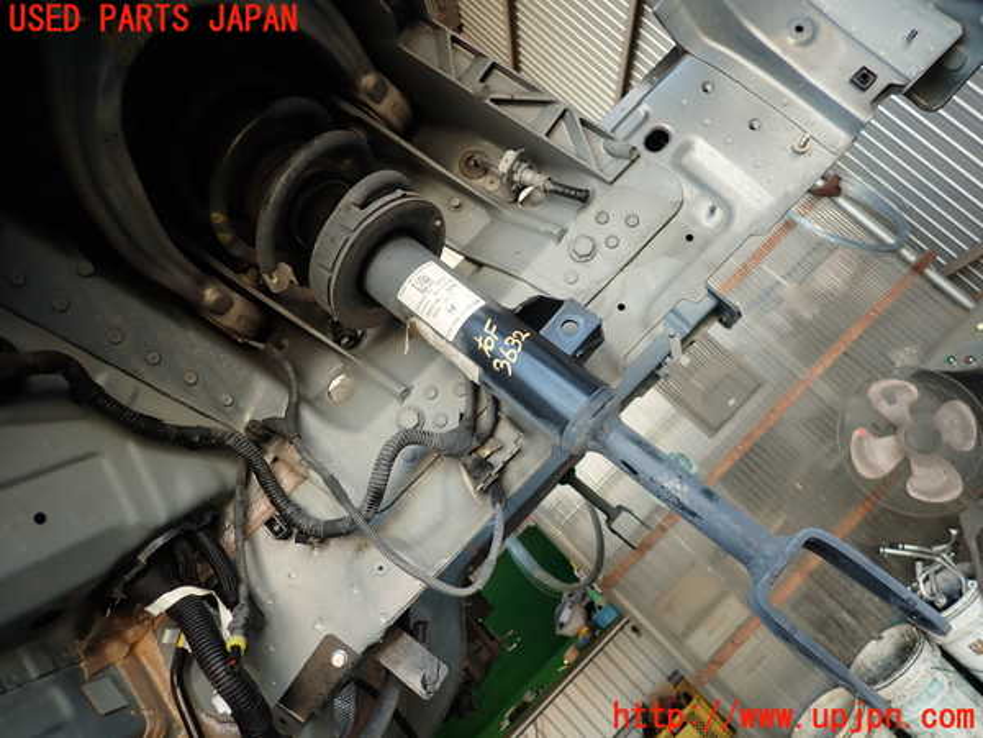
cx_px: 492
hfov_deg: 69.4
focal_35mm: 25
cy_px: 369
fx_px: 710
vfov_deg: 54.9
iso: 100
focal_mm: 4.5
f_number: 2
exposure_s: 1/100
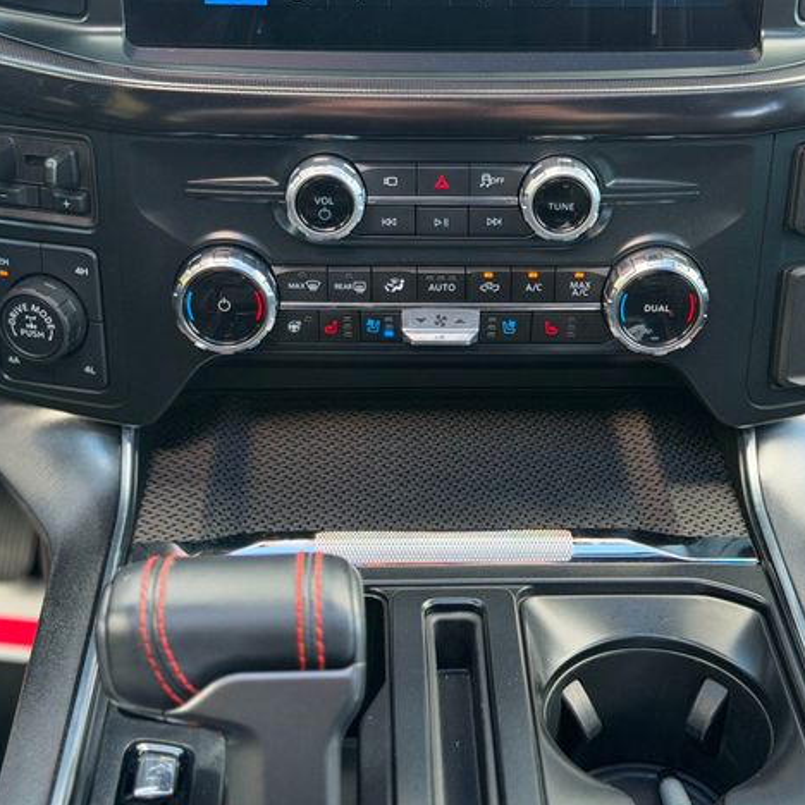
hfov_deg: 29.5
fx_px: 1526
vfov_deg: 29.6
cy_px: 409
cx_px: 435
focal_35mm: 58
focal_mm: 6.76
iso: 200
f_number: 1.78
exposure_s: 1/109
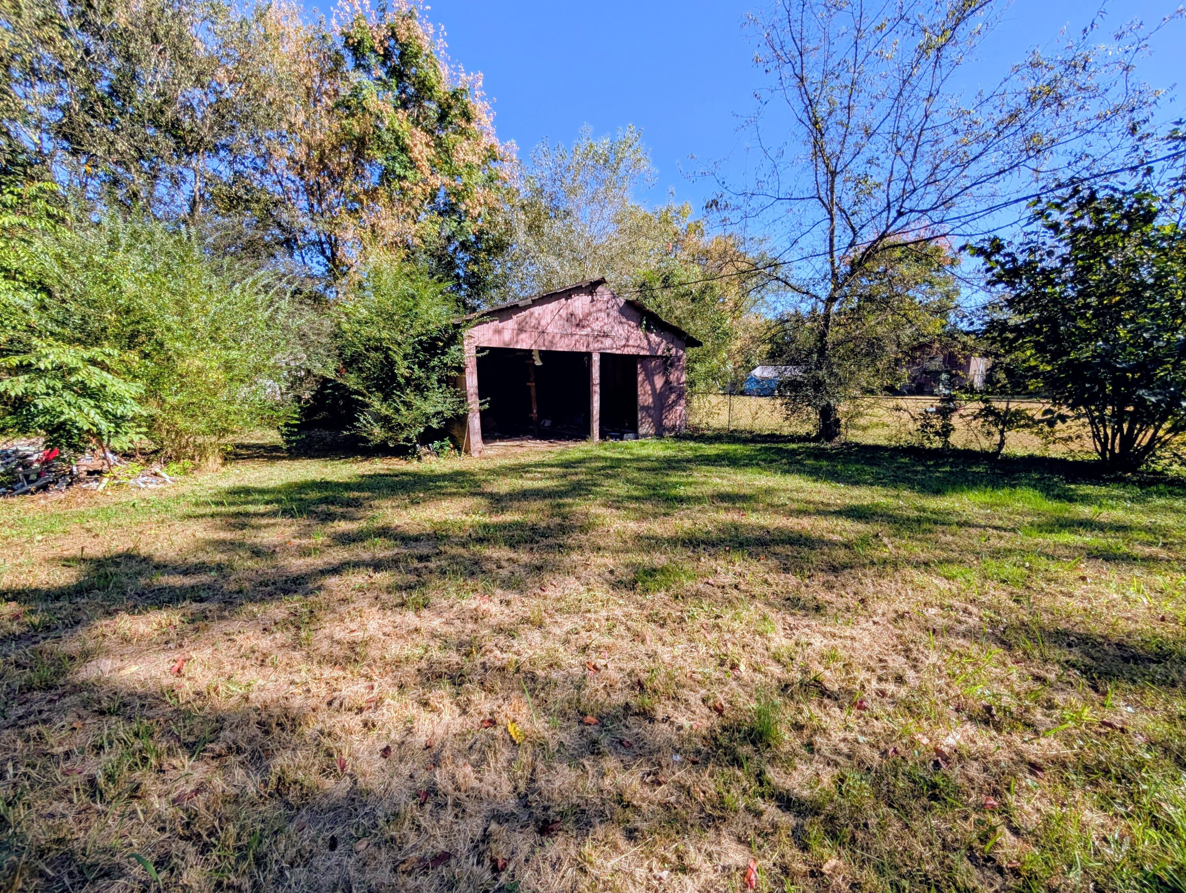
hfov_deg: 110.5
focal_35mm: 12
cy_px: 446
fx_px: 412
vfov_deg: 94.6
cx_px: 593
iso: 52
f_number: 1.7
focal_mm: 2.02
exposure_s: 1/1362
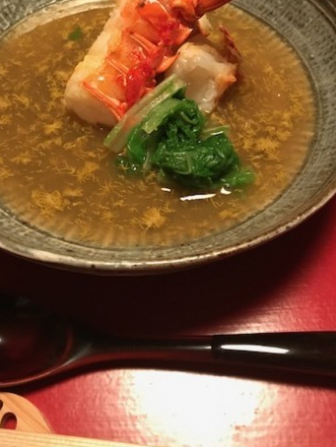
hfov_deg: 38.6
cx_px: 148
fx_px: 478
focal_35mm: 37
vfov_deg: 49.7
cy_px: 173
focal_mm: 3.99
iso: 80
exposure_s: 1/8
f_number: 1.8
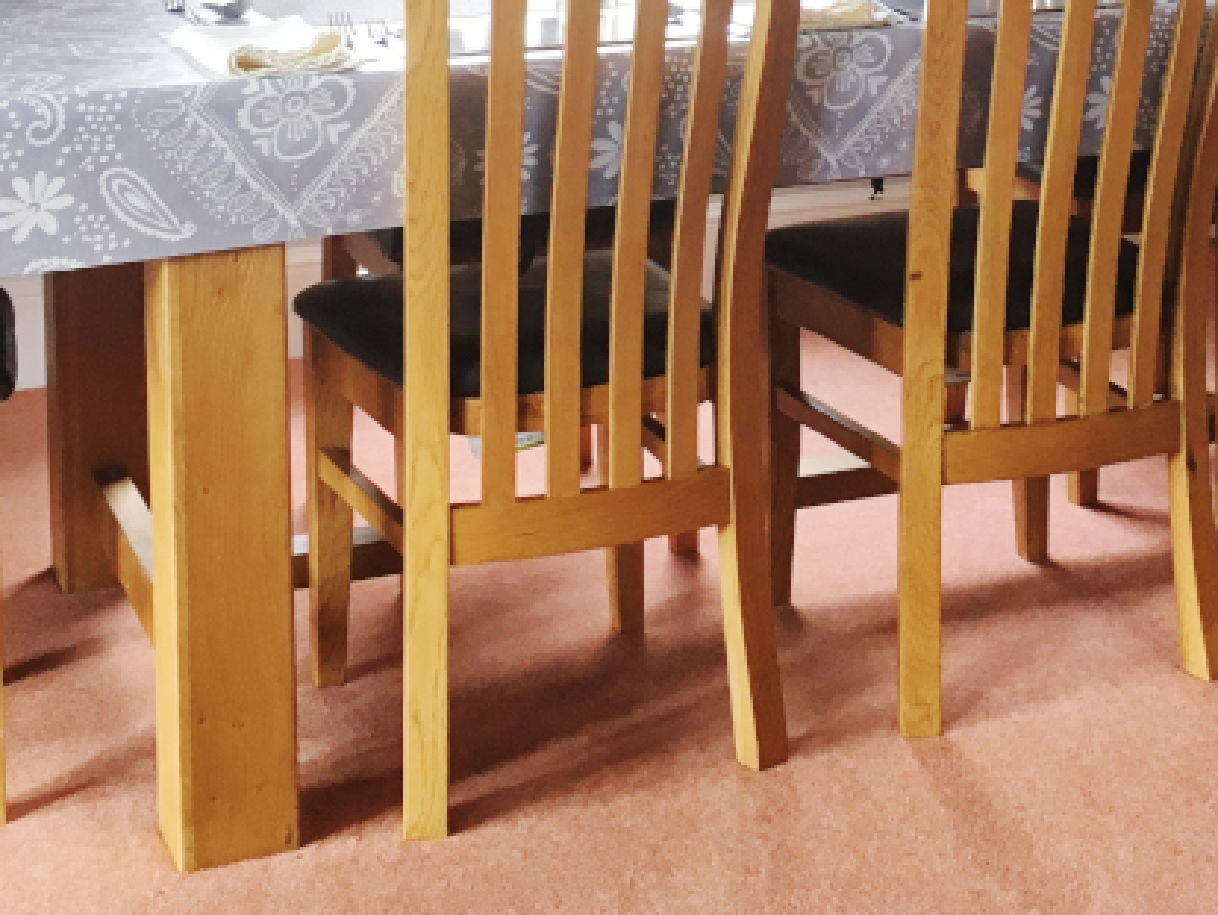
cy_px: -112
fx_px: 2464
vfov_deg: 20.0
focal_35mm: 70
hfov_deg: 27.6
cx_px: 797
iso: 50
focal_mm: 4.15
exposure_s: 1/33
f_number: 2.2
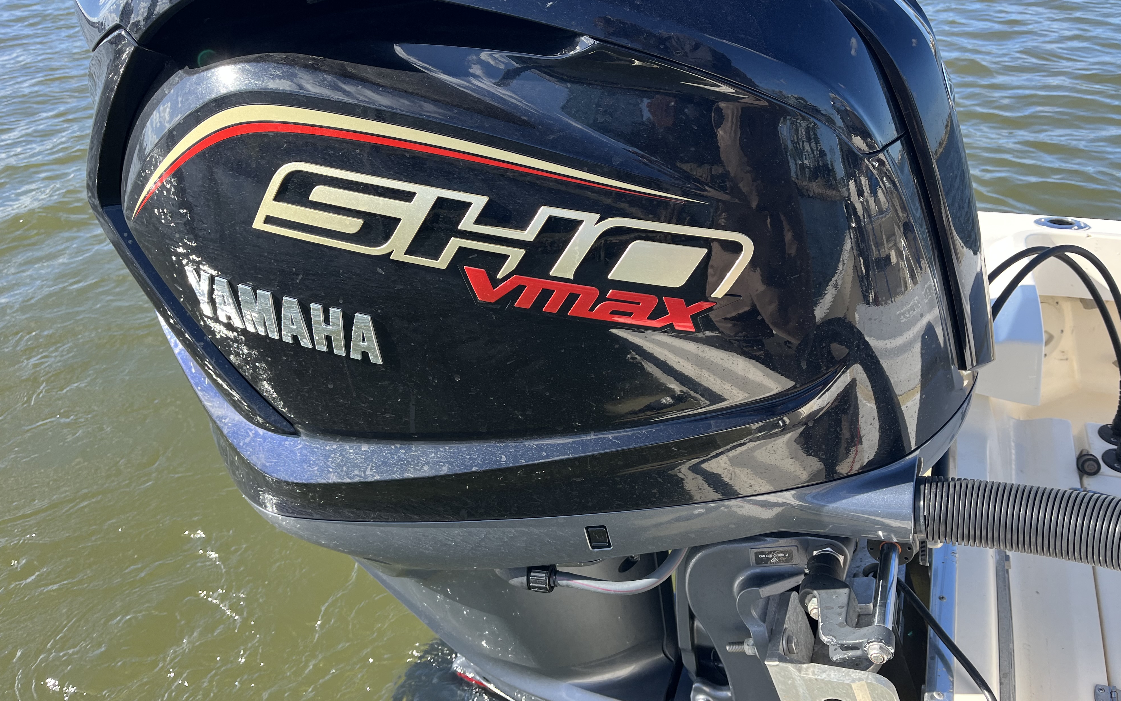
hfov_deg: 66.5
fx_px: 855
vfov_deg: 44.5
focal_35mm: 28
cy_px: 354
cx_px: 563
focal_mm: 5.1
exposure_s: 1/840
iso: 50
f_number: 1.6
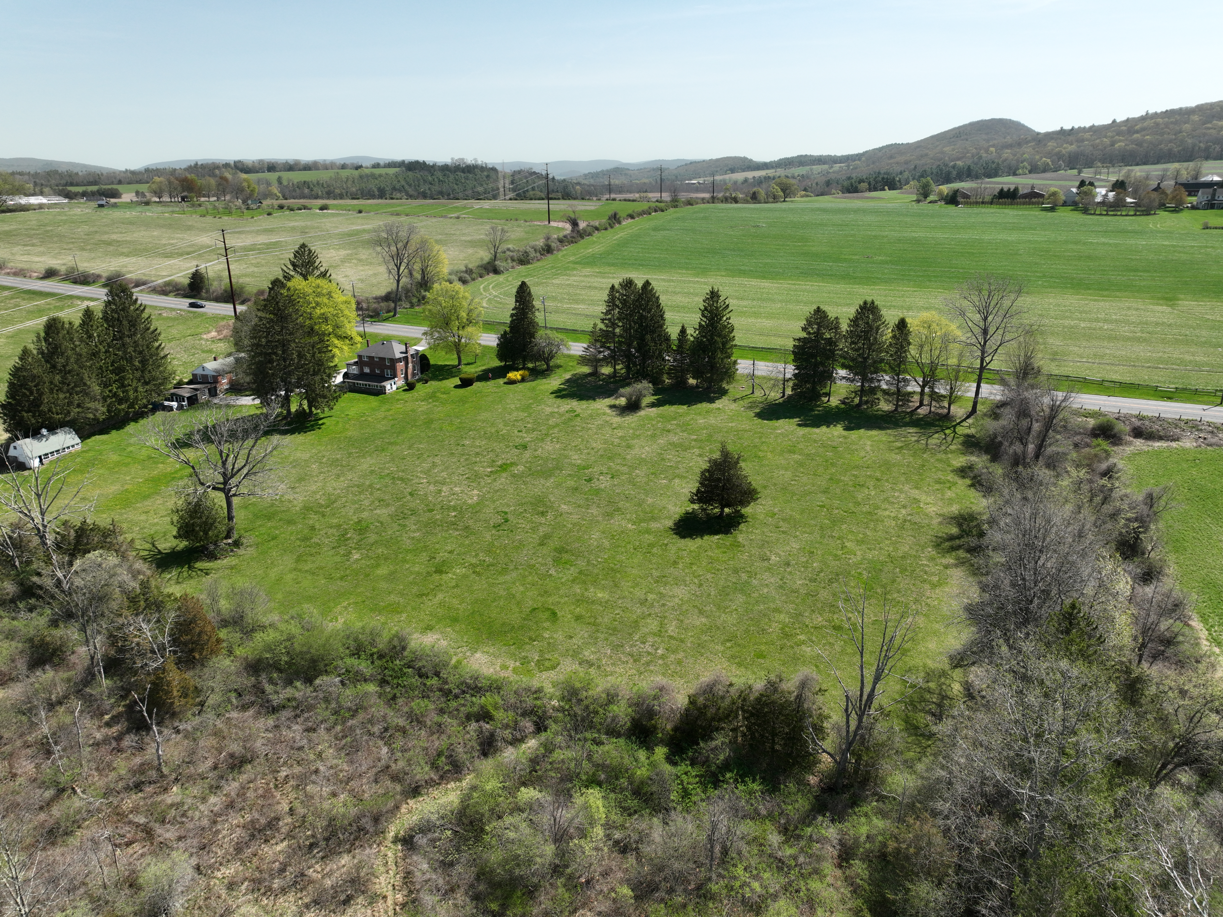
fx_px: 848
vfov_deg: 56.8
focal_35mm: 24
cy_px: 458
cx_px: 612
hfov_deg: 71.6
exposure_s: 1/1600
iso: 120
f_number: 2.8
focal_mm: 12.29
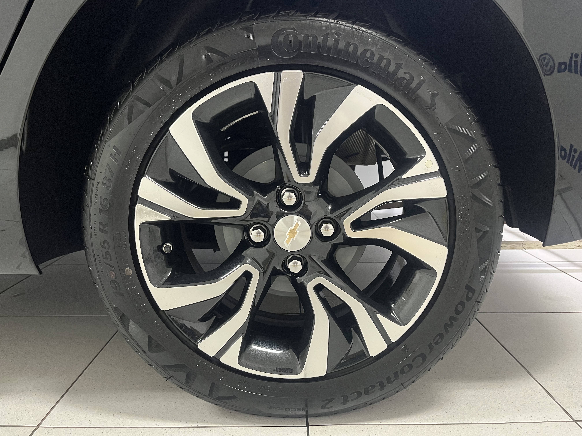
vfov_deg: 53.1
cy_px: 218
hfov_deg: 67.3
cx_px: 291
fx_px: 437
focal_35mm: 26
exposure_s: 1/40
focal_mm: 5.1
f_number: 1.6
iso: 500
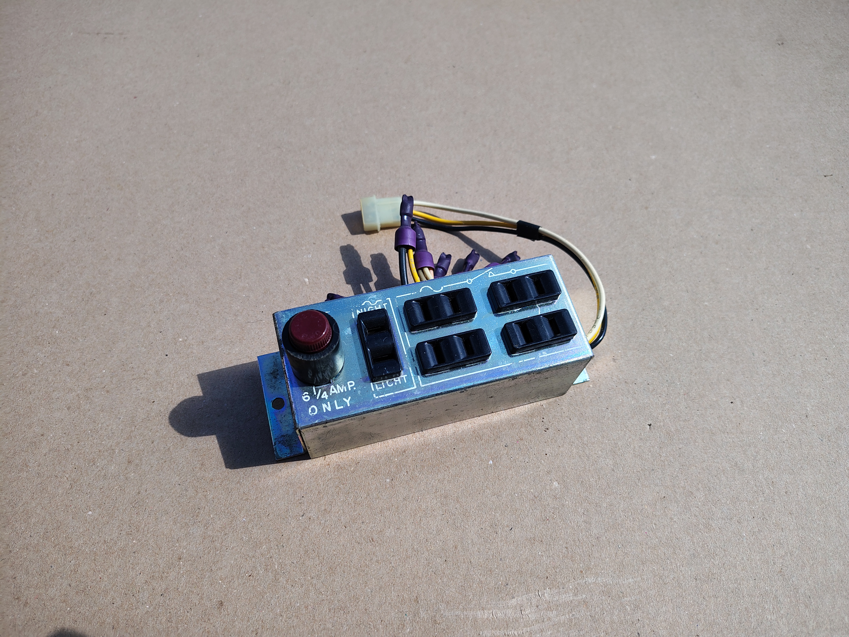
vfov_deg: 56.8
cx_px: 424
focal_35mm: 24
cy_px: 318
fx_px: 589
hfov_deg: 71.6
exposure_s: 1/2308
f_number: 1.8
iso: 100
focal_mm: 5.56
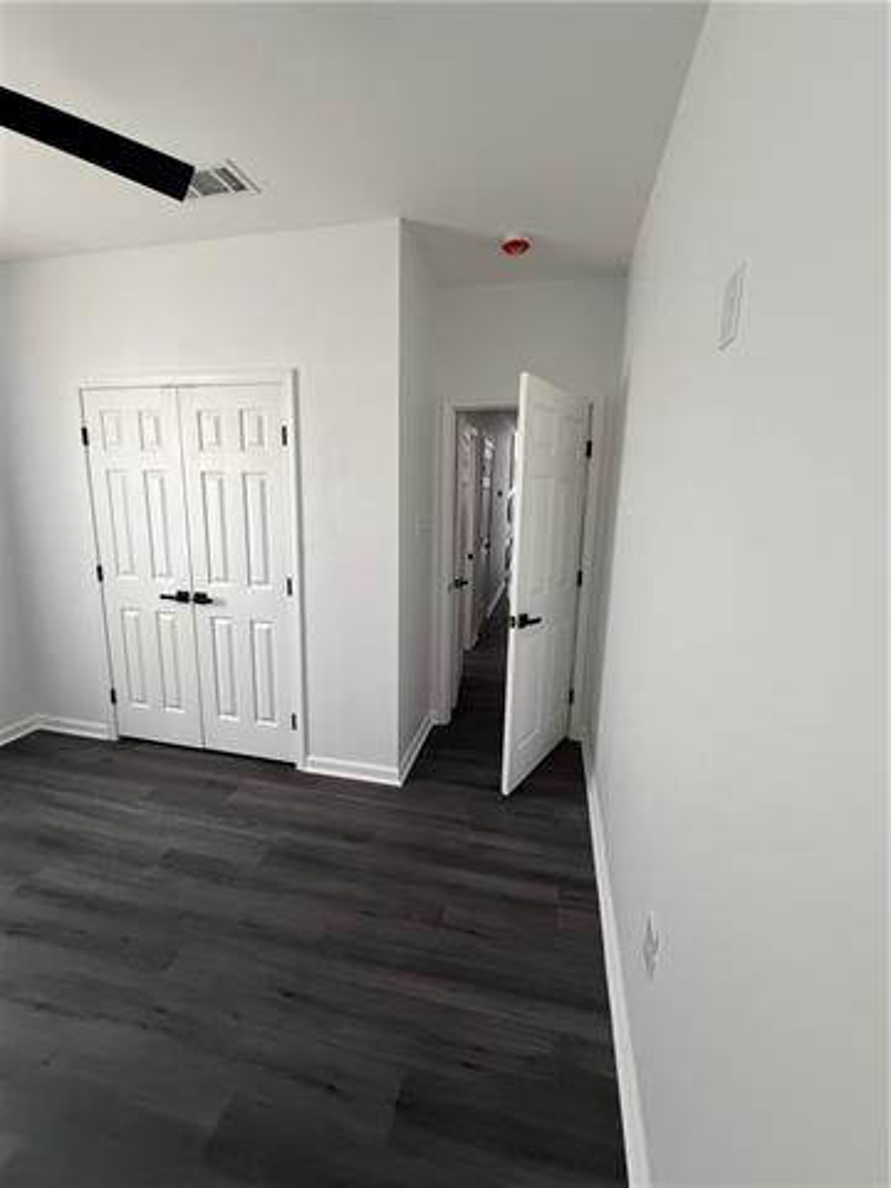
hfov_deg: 85.7
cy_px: 594
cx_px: 446
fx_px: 480
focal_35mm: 14
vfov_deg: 102.1
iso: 400
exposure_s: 1/60
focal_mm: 2.22
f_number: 2.2
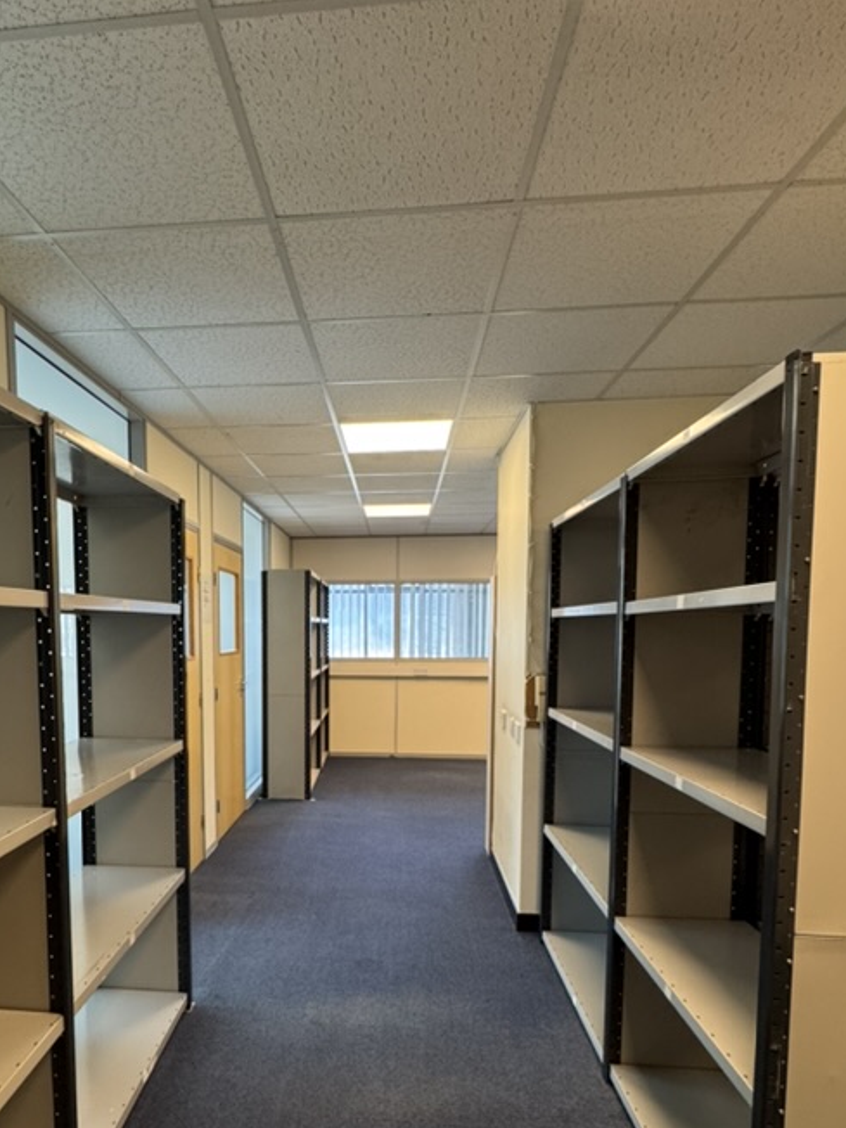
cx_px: 317
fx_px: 717
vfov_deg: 75.4
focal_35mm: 22
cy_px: 689
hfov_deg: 60.3
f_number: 2.2
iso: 200
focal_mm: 2.22
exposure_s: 1/100
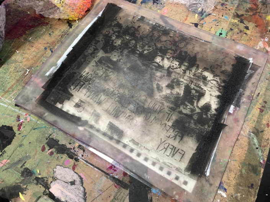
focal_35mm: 26
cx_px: 135
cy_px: 101
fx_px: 203
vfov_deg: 53.1
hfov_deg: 67.3
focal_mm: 4.25
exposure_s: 1/60
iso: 100
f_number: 1.8
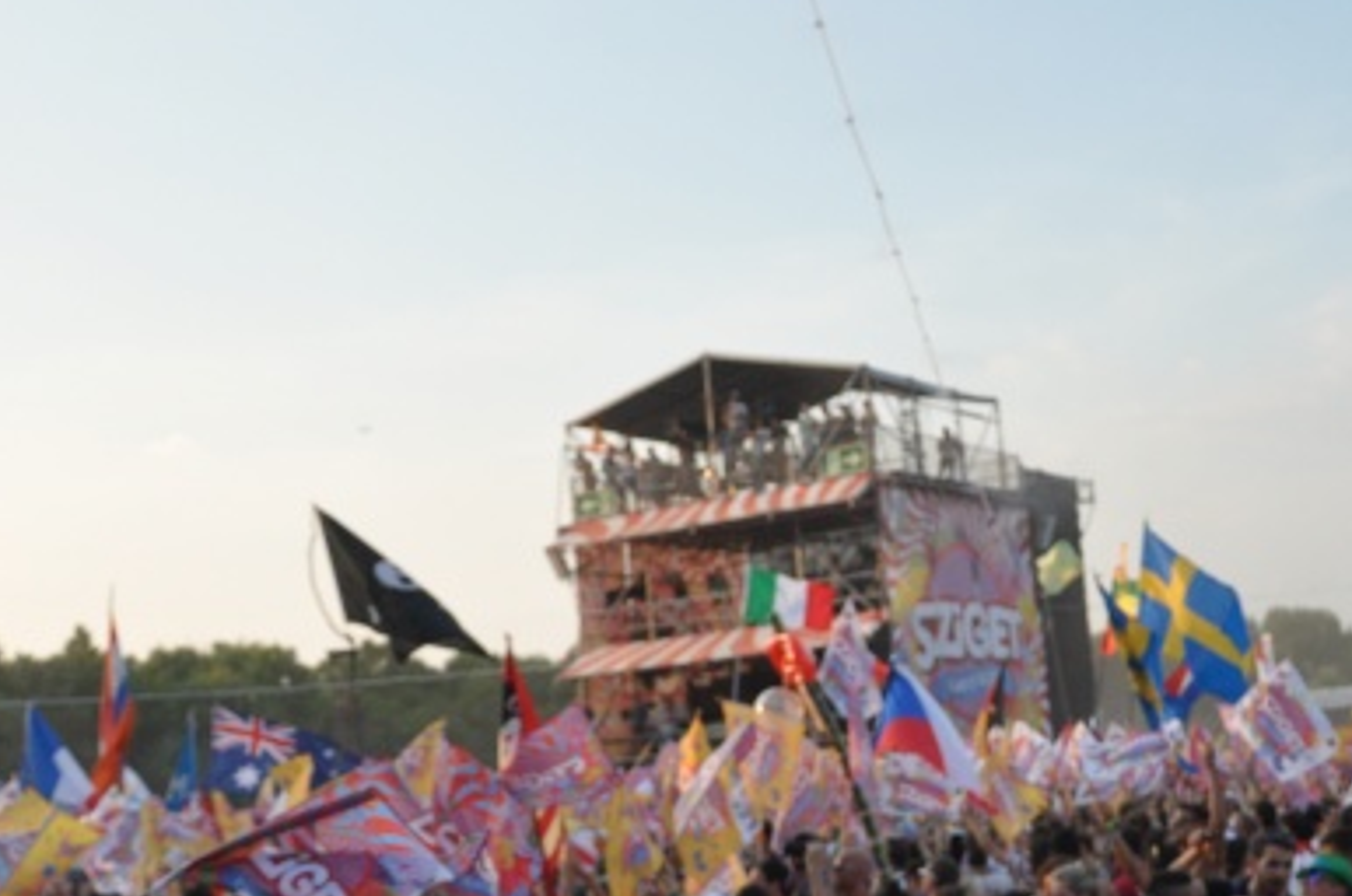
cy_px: 744
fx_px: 2100
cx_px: 995
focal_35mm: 56
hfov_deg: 35.0
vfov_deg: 23.7
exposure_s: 1/1250
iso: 640
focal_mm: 18
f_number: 3.5
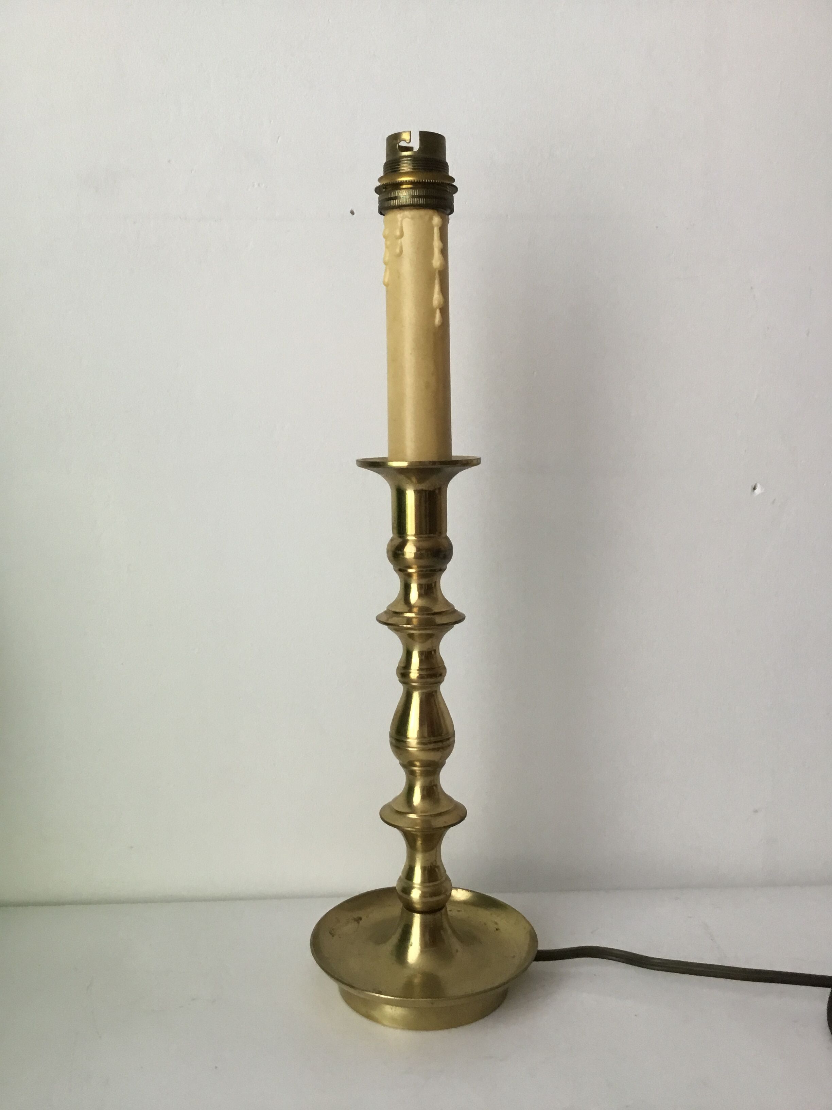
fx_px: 993
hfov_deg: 45.4
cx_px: 416
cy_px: 555
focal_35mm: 31
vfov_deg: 58.4
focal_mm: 3.3
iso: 50
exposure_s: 1/33
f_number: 2.4
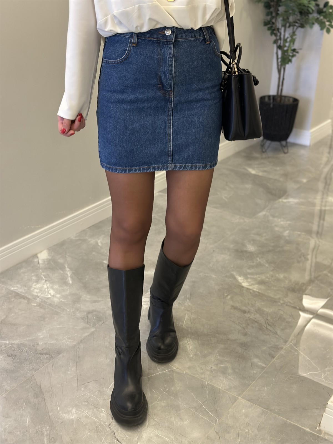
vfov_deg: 39.7
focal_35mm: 48
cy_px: 222
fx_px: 616
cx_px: 166
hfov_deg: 30.3
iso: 250
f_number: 1.78
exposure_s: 1/33
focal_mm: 6.86
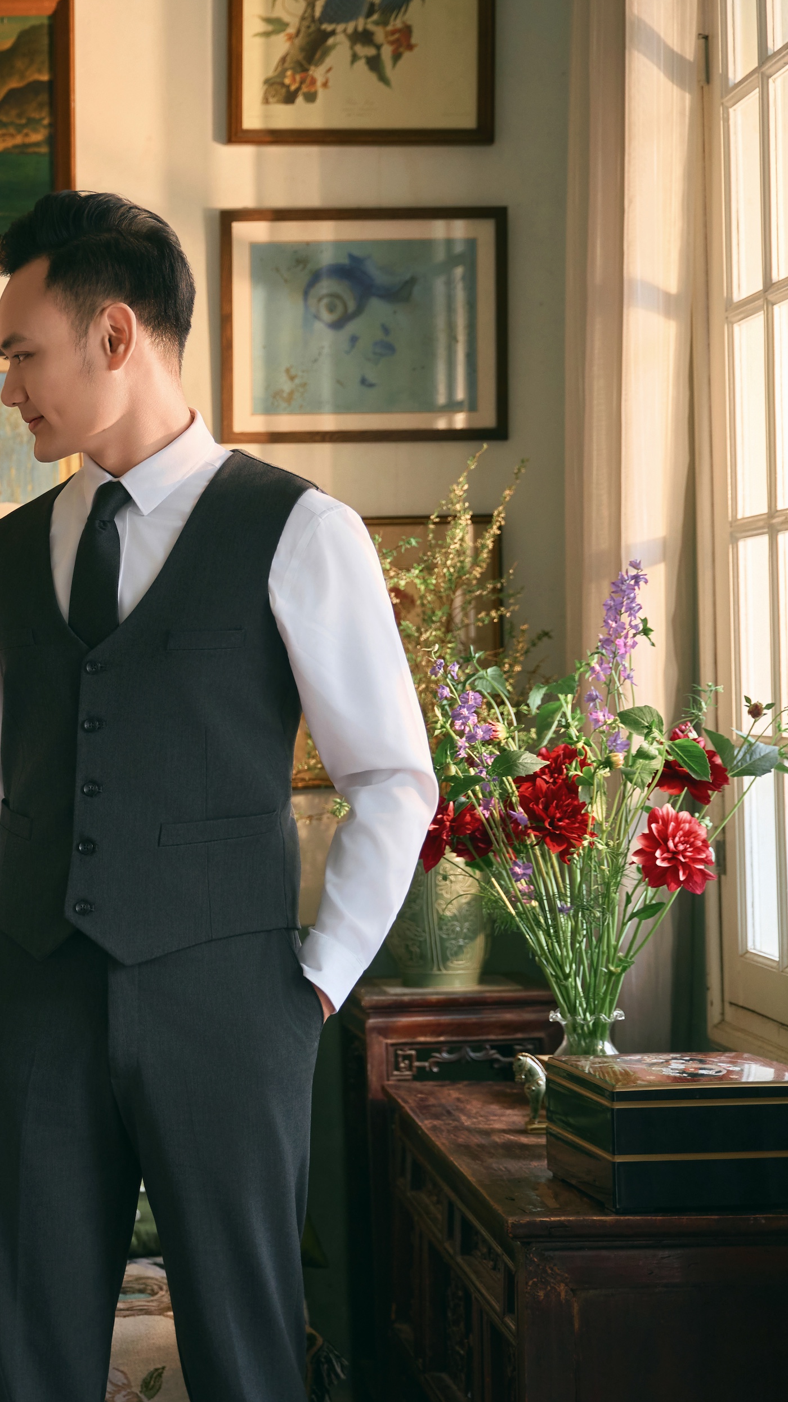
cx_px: -106
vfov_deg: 29.8
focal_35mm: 71
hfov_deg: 16.4
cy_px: 699
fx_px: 2638
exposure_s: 1/200
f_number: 2.8
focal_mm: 45
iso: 640
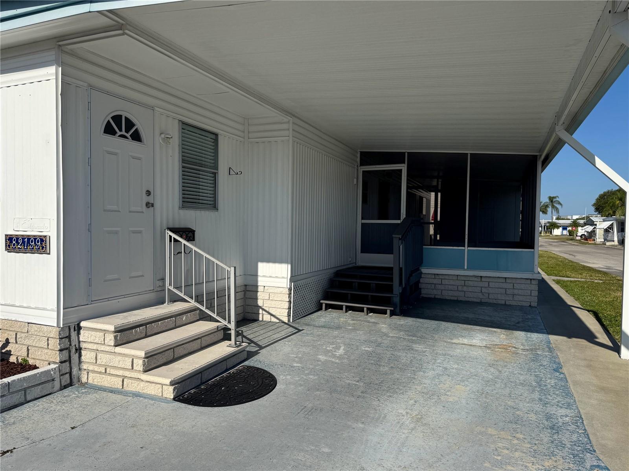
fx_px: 436
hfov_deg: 71.6
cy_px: 236
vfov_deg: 56.8
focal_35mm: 24
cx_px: 314
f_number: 1.78
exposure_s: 1/7937
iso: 80
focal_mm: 6.76
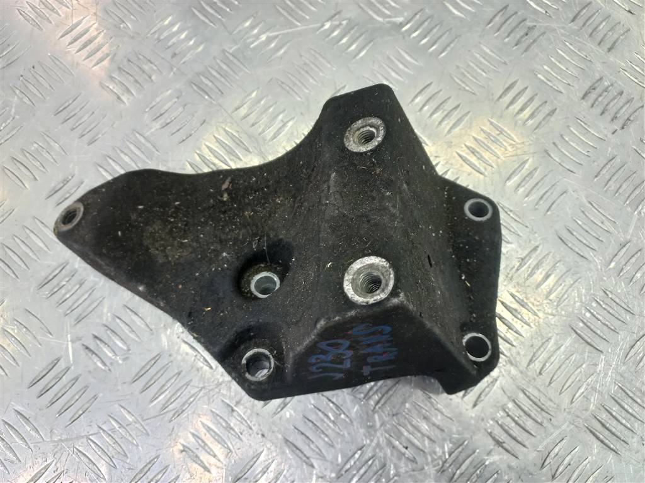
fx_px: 466
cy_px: 242
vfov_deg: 54.9
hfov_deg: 69.4
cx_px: 322
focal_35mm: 25
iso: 80
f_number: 1.8
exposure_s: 1/50
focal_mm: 4.6
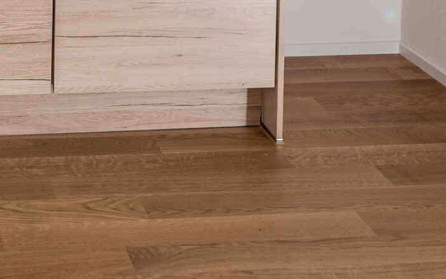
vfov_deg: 14.9
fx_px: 875
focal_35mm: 72
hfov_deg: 27.4
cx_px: 31
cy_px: -273
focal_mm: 9
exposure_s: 1/40
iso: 200
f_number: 2.8
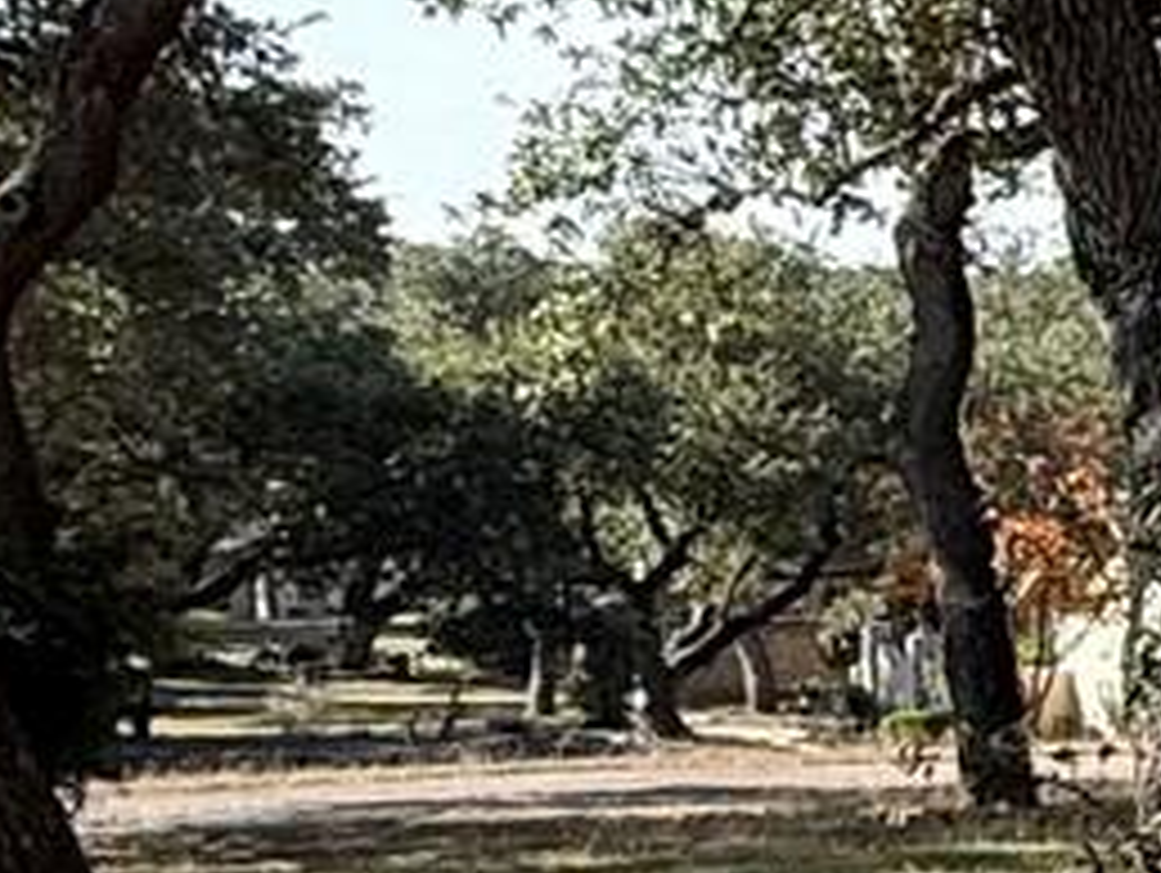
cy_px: 675
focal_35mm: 111
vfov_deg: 13.3
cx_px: 2889
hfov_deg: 12.9
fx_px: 3726
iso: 64
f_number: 2.2
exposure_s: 1/726
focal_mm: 2.22
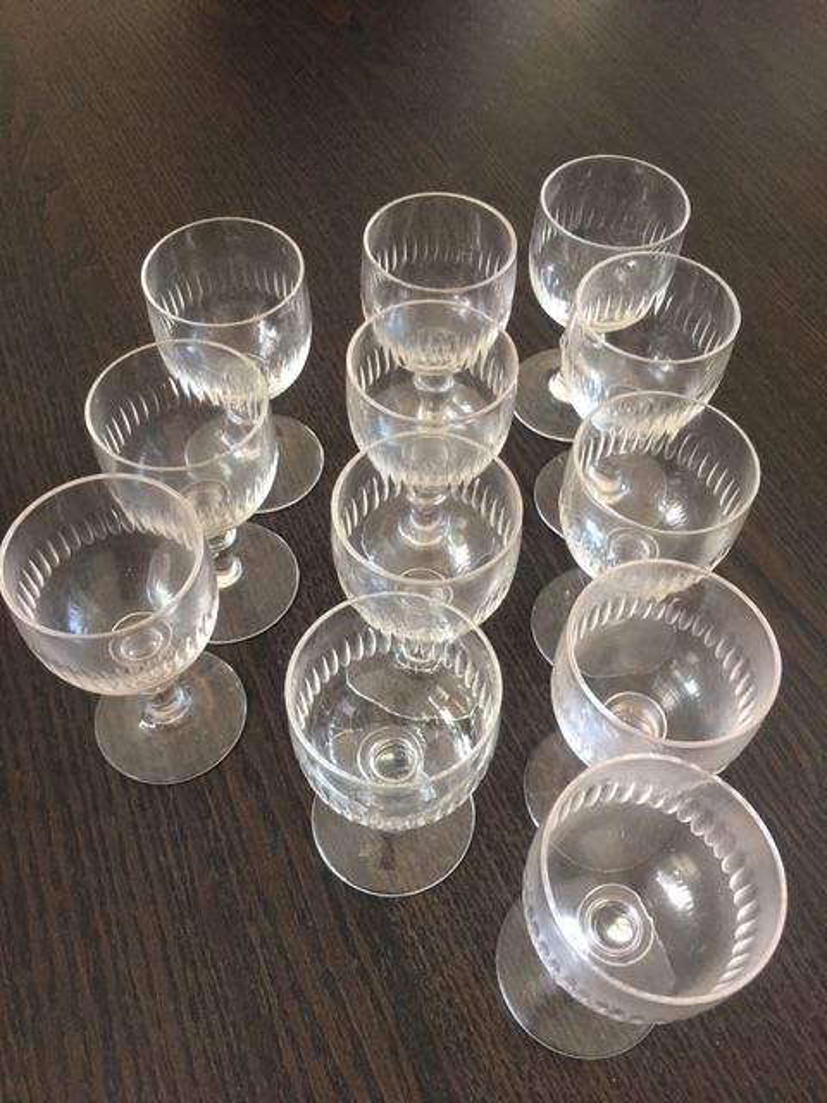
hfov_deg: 48.2
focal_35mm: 29
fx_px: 924
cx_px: 414
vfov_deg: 61.7
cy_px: 552
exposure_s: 1/33
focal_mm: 4.15
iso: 125
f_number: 2.2
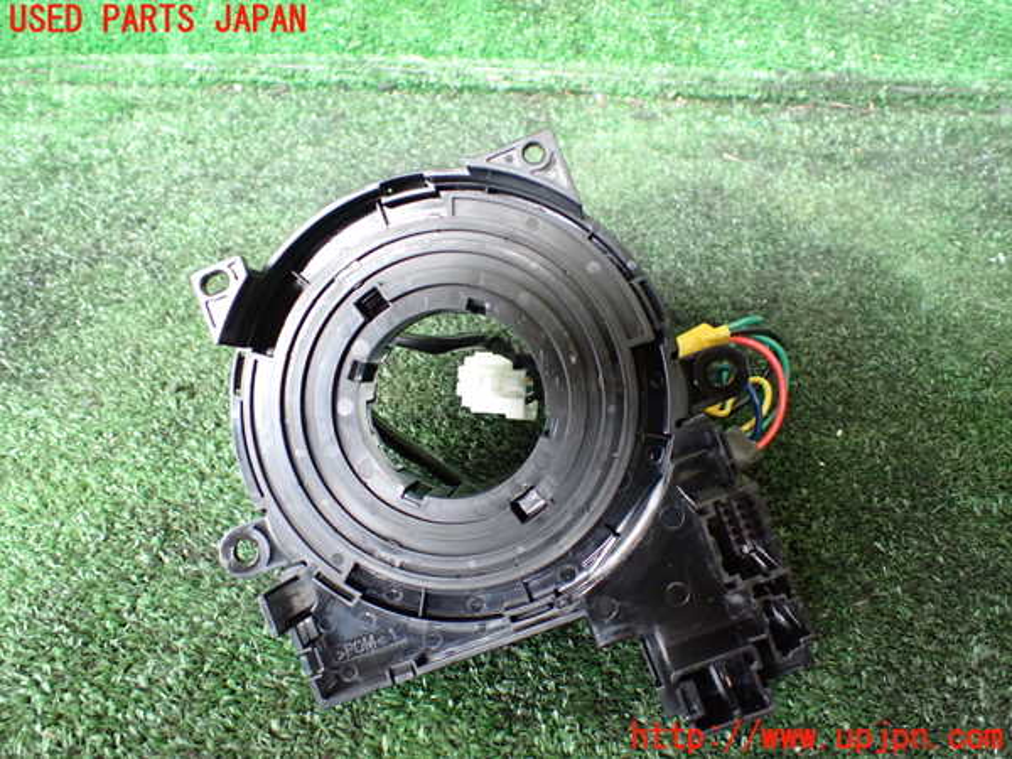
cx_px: 506
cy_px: 380
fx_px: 877
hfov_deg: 60.0
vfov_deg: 46.8
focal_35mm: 30
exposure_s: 1/60
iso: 800
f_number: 2.3
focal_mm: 5.4
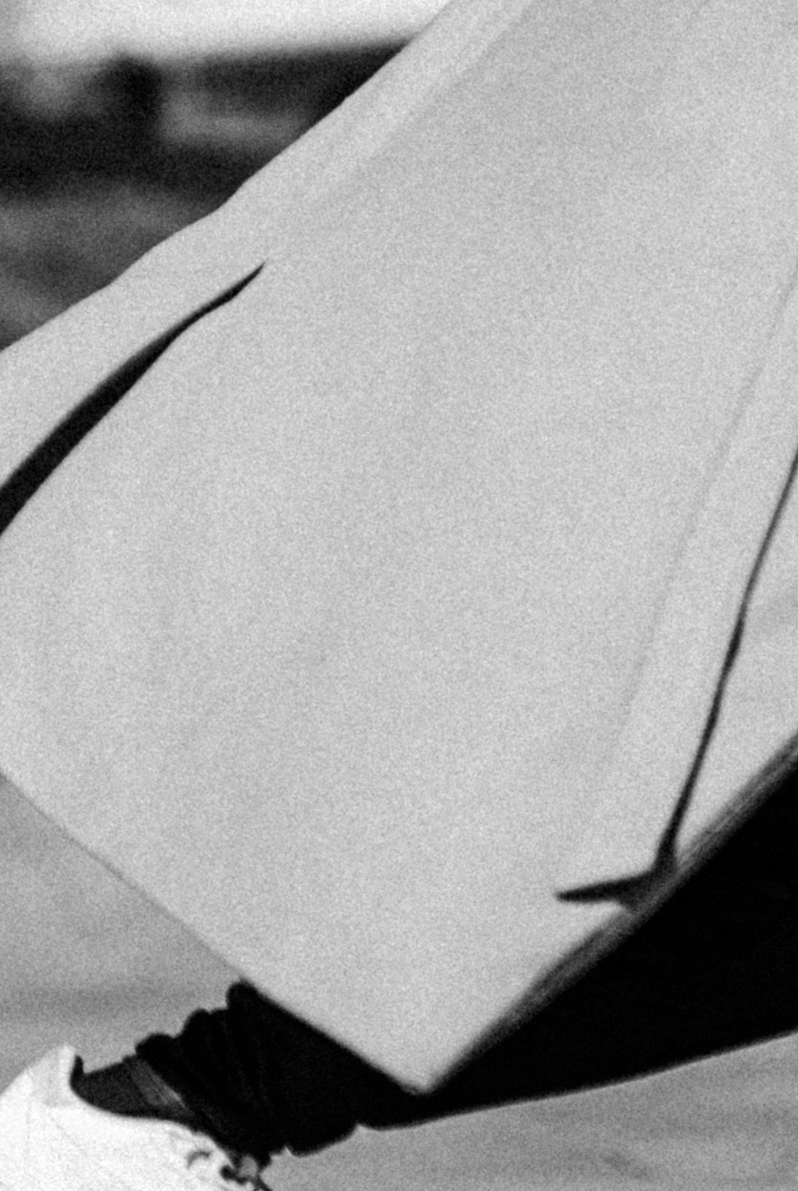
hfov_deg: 4.0
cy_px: 404
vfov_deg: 6.0
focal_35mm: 342
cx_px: 265
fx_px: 11332
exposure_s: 1/4000
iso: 100
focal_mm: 90
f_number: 2.8
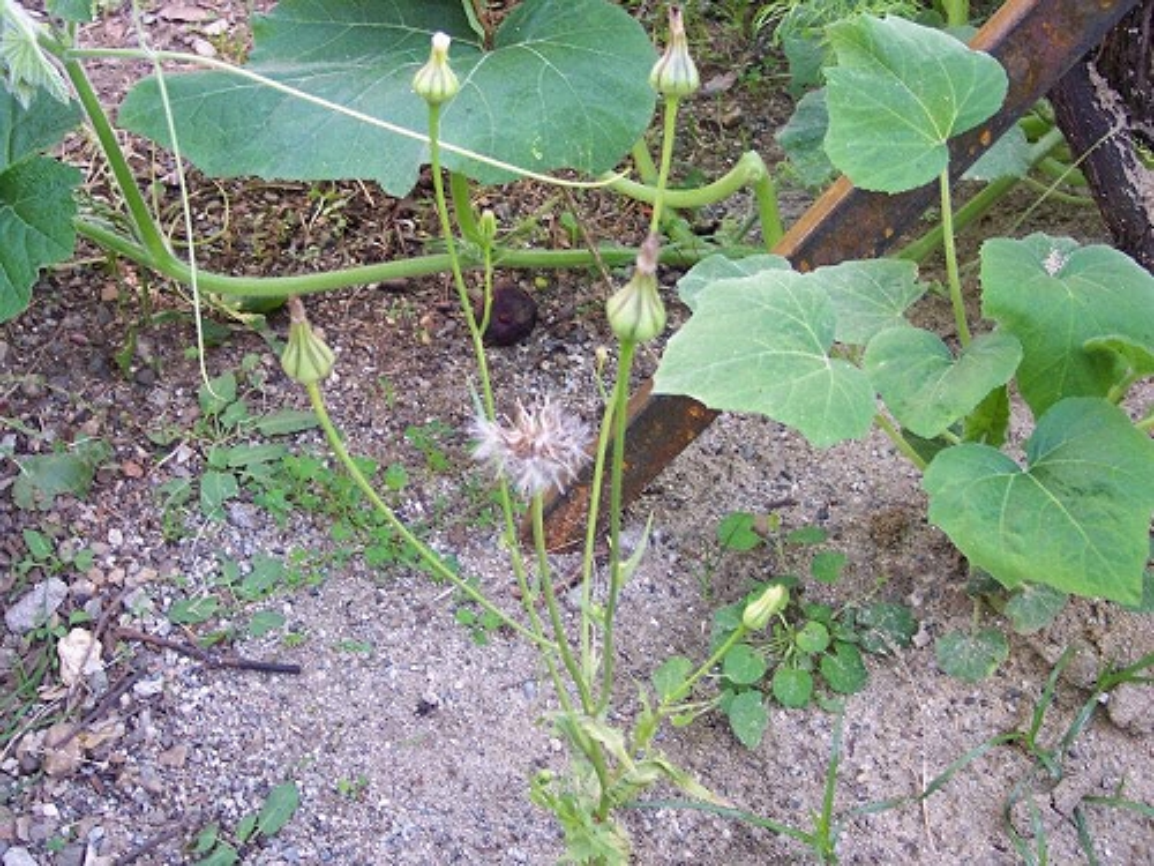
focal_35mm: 38
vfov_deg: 37.7
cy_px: 433
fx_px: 1267
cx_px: 577
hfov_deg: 49.0
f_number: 2.8
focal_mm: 8
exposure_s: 1/45
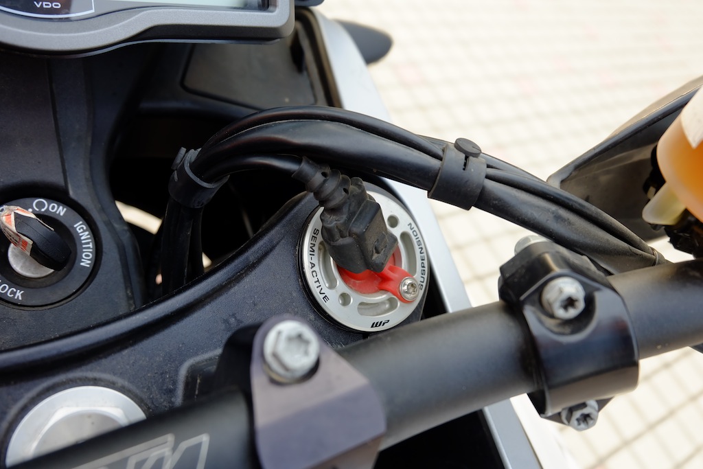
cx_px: 352
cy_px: 234
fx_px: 586
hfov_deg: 61.9
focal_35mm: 30
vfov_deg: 43.6
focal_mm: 20.1
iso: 400
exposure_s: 1/125
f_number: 5
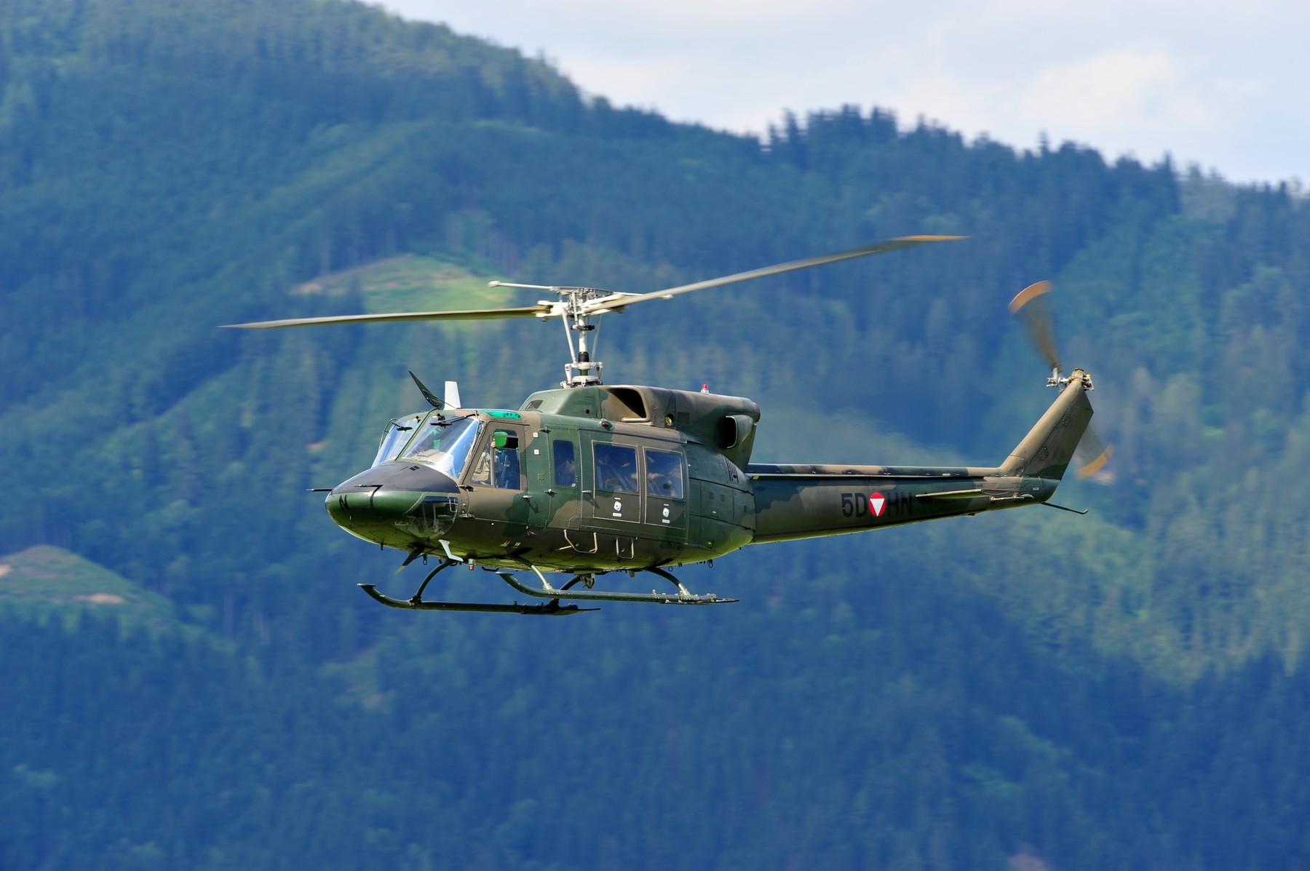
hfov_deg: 4.9
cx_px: 655
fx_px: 15270
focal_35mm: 420
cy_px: 436
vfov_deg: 3.3
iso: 200
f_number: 8
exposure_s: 1/320
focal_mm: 420
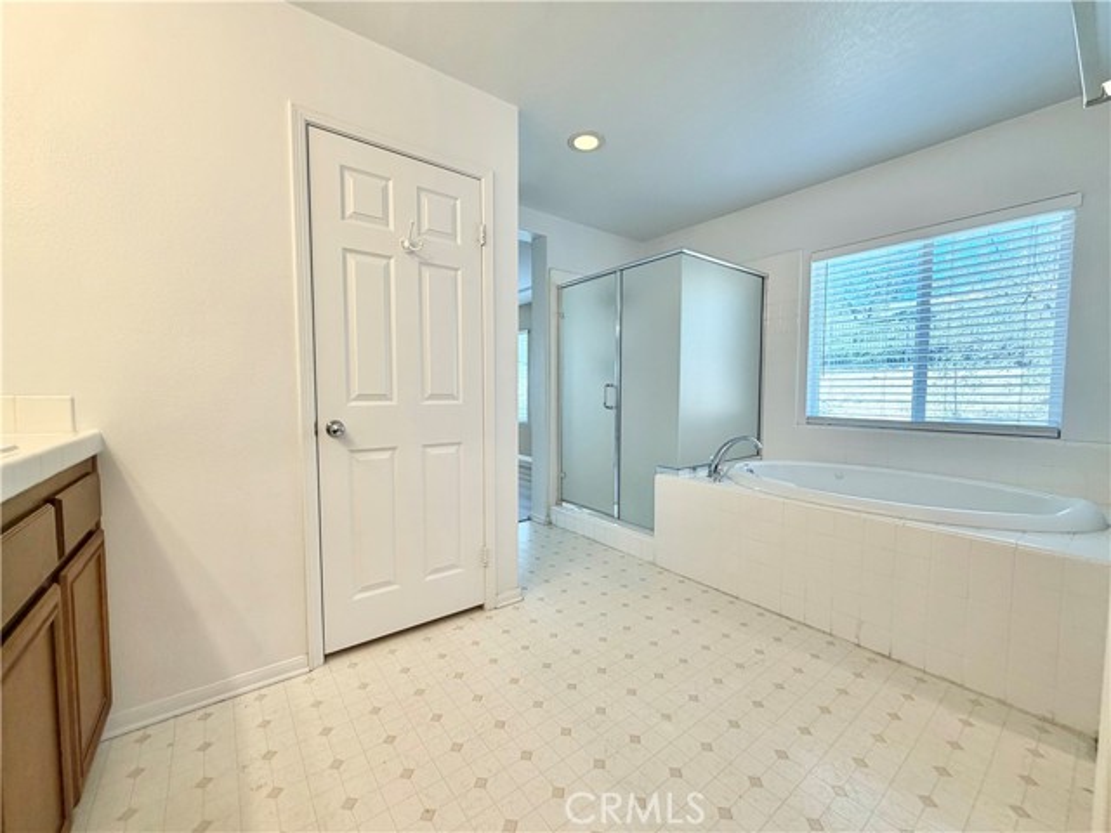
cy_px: 416
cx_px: 556
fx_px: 449
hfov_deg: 102.1
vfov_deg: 85.7
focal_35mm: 14
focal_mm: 2.22
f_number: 2.2
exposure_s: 1/120
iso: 80
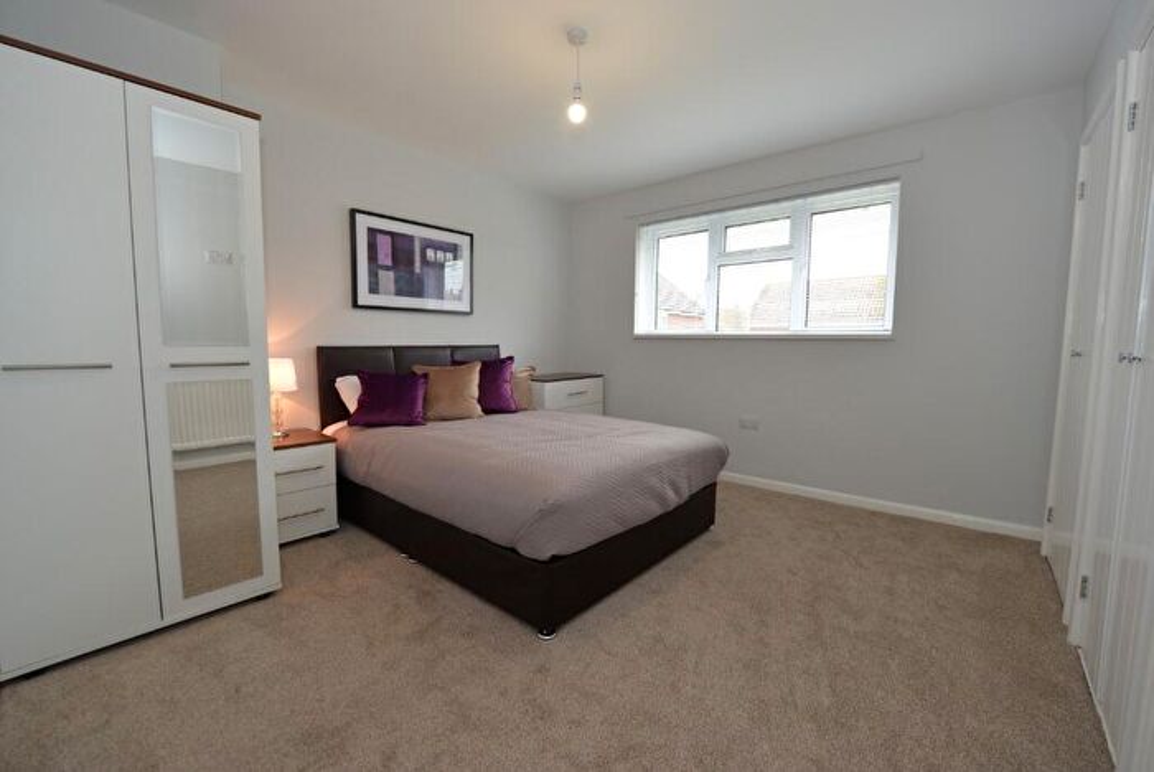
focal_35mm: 15
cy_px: 386
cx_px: 577
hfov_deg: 100.3
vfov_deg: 77.4
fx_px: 481
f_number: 4
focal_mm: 15
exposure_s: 1/60
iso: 320
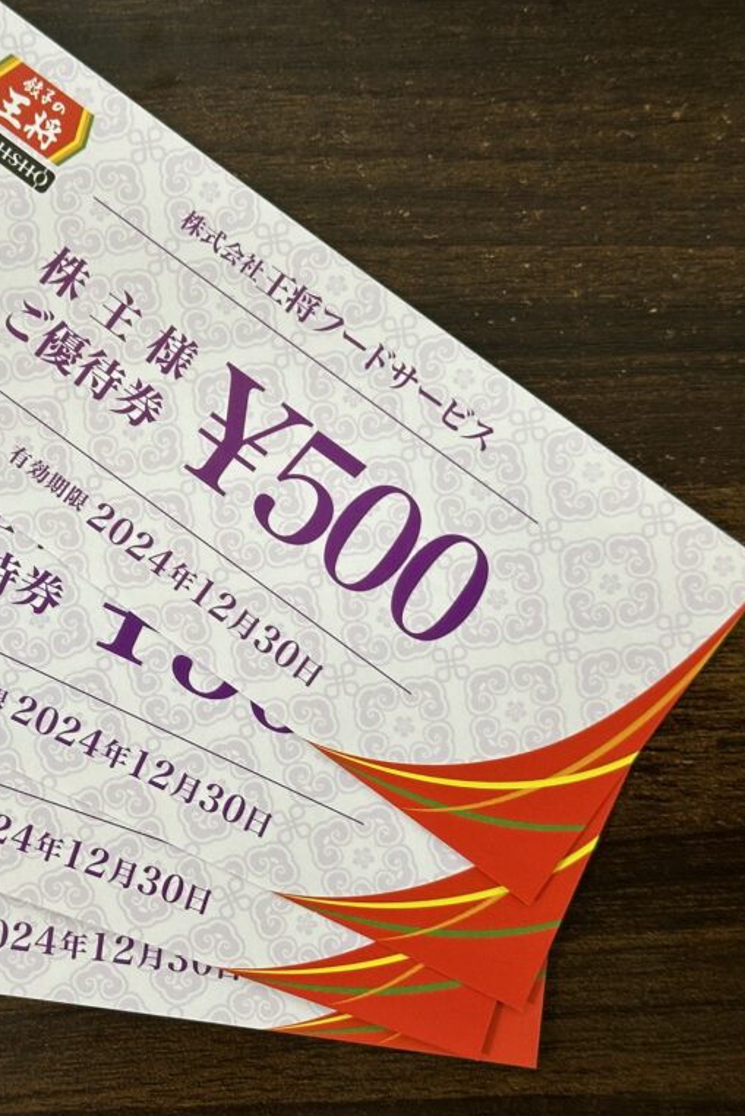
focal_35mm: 67
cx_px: 120
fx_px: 2079
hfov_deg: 20.0
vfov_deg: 30.1
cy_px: 556
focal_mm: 6.86
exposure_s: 1/52
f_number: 1.78
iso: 100
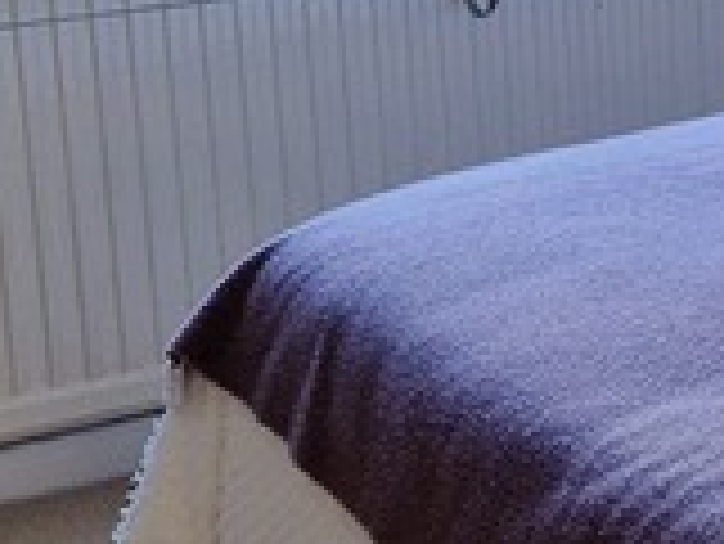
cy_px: -27
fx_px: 3056
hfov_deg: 12.5
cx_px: 1219
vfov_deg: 10.1
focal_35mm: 146
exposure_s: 1/100
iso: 80
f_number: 1.8
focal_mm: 5.4
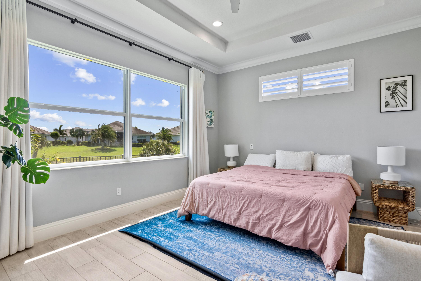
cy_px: 140
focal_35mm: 16
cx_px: 210
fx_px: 193
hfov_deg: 95.0
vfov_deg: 72.1
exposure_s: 1/20
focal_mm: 11
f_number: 6.3
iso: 320
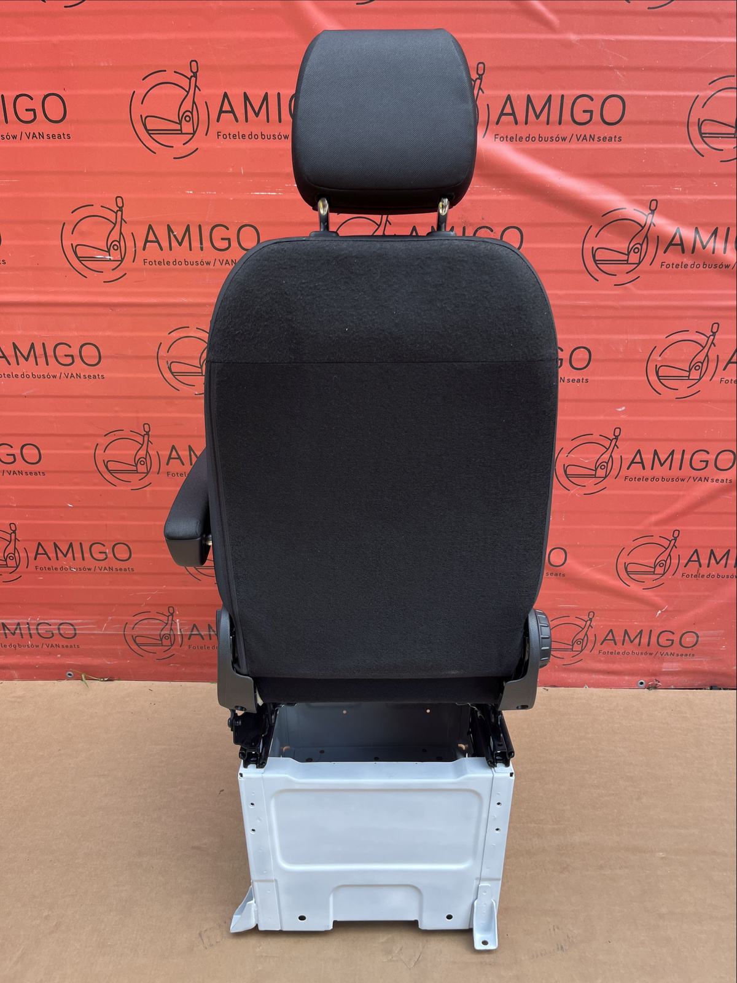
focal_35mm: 26
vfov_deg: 67.3
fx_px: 738
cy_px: 492
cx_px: 368
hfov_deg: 53.1
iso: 32
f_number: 1.6
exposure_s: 1/149
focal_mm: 5.1
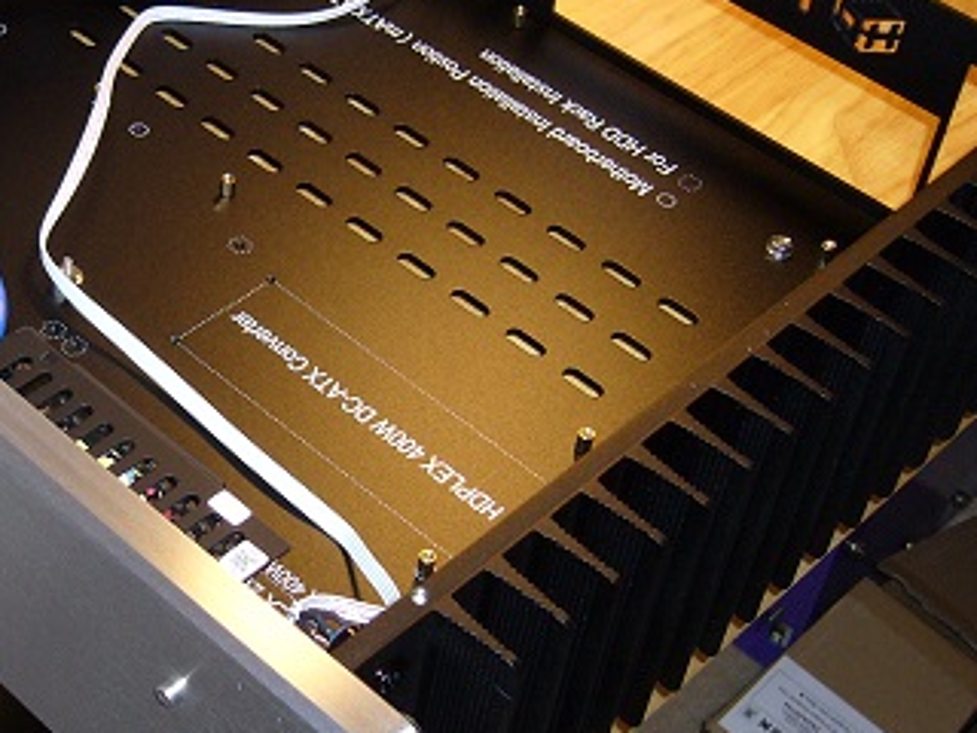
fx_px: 1976
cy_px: 299
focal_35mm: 70
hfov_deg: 27.3
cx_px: 220
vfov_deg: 21.0
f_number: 2.8
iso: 100
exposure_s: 1/30
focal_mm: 5.8
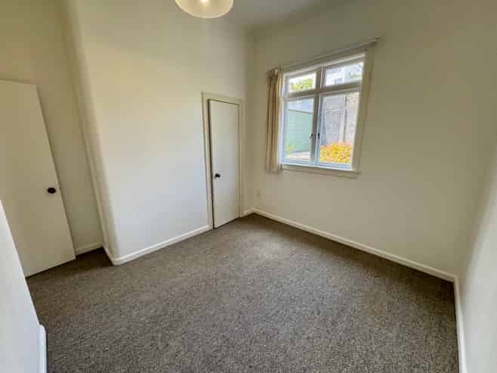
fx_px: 201
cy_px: 186
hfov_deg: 102.1
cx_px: 248
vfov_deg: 85.6
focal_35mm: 14
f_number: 2.2
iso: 50
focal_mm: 2.22
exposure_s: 1/100
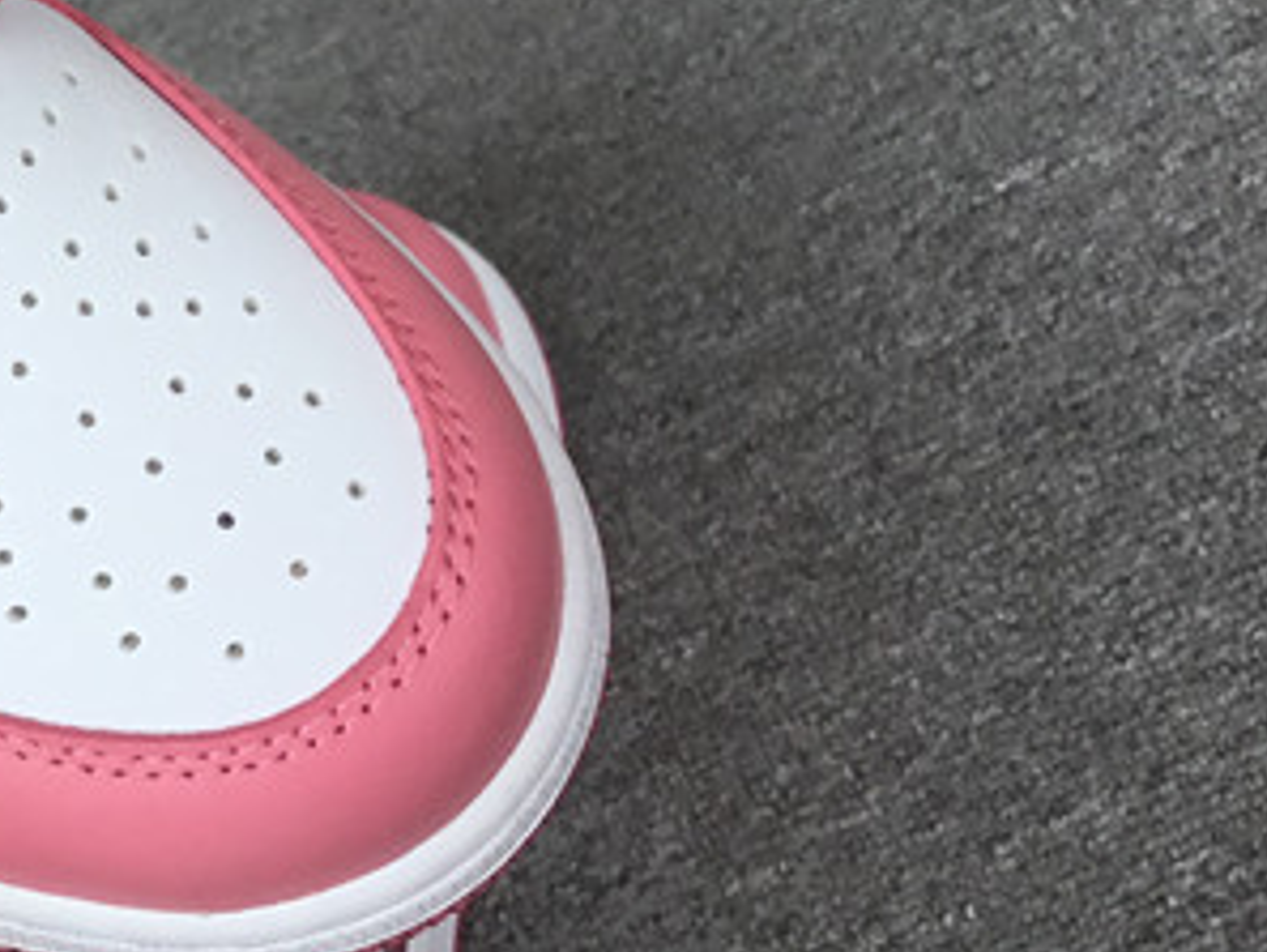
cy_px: 15
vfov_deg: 15.5
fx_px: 3442
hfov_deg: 19.5
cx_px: -294
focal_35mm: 94
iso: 25
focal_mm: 3.3
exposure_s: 1/413
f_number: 2.4
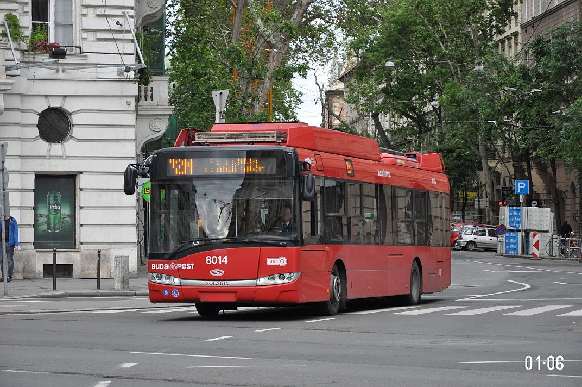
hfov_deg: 16.1
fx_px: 2059
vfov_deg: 10.7
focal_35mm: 128
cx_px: 291
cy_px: 194
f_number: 5.6
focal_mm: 85
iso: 800
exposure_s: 1/640
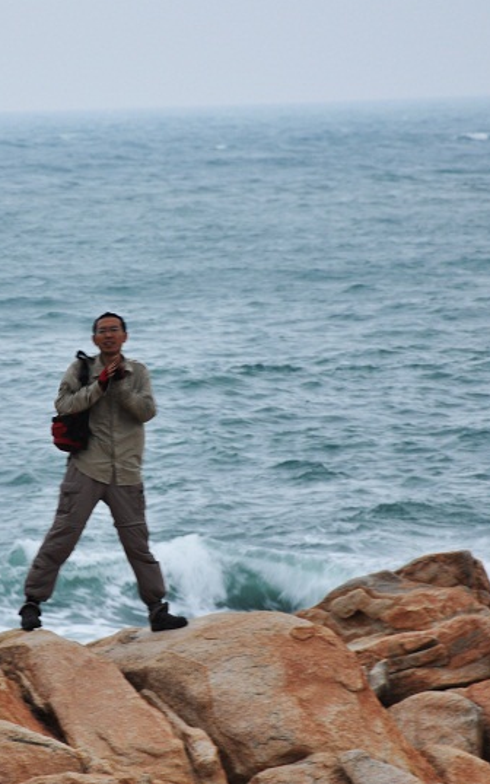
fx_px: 5469
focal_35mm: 256
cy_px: 405
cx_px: 109
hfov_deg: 5.1
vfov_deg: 8.2
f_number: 5.6
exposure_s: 1/25
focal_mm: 105
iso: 200
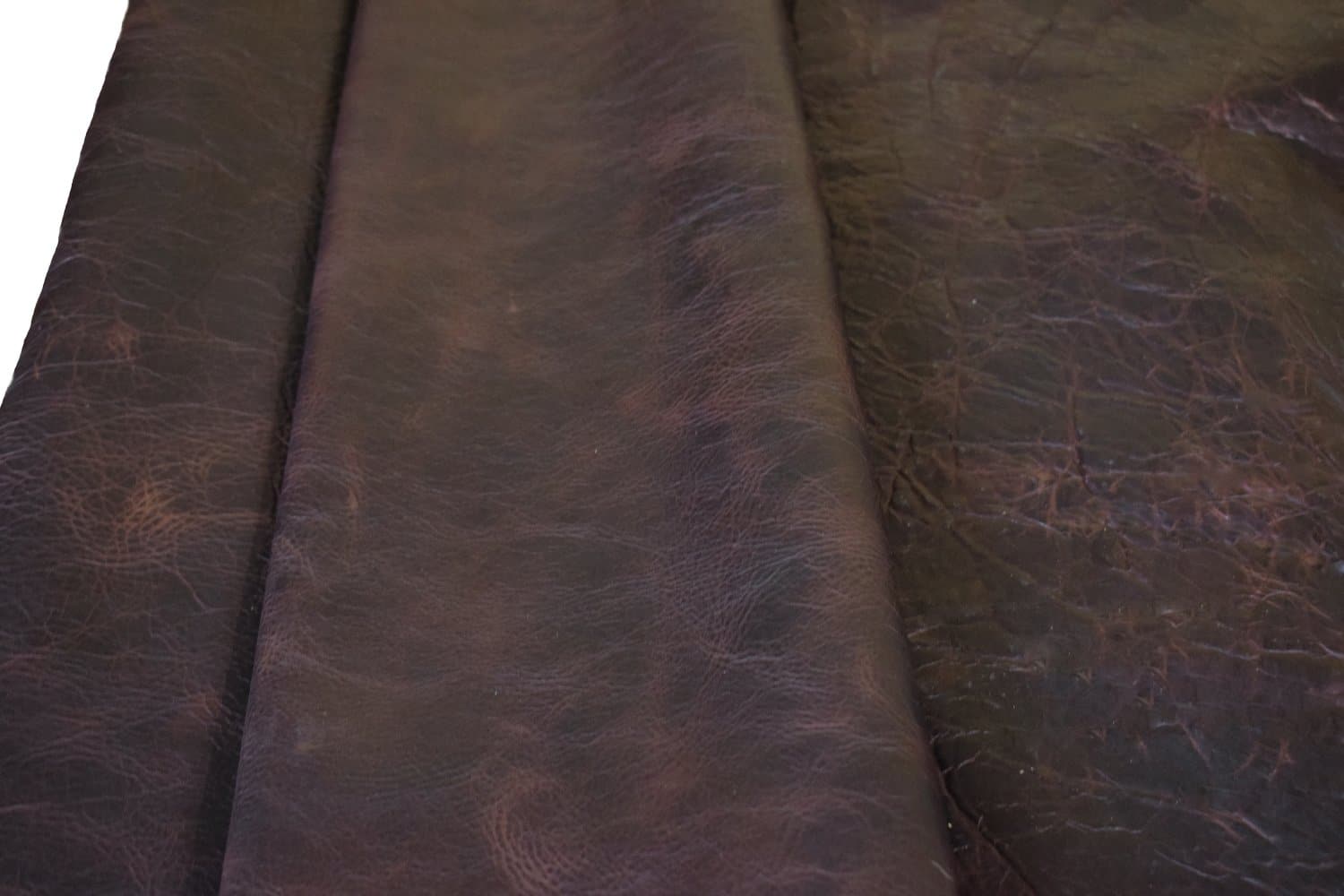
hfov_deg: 35.1
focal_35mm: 57
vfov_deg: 23.8
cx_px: 672
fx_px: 2128
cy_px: 448
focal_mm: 38
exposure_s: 1/15
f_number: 5.6
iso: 3200
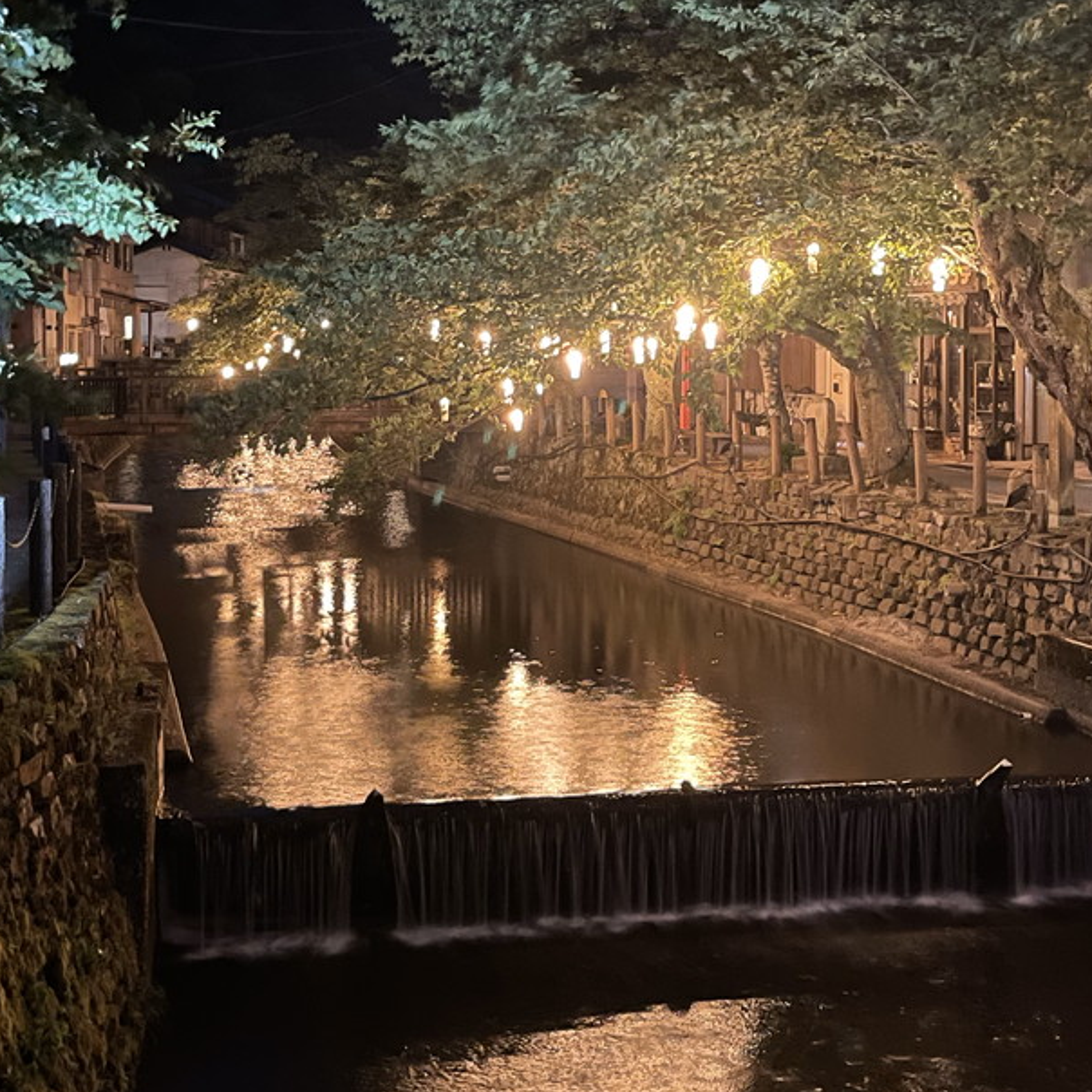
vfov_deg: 32.6
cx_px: 597
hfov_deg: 32.8
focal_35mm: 52
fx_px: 1856
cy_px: 389
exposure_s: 1/7
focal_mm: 4.2
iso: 500
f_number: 1.6
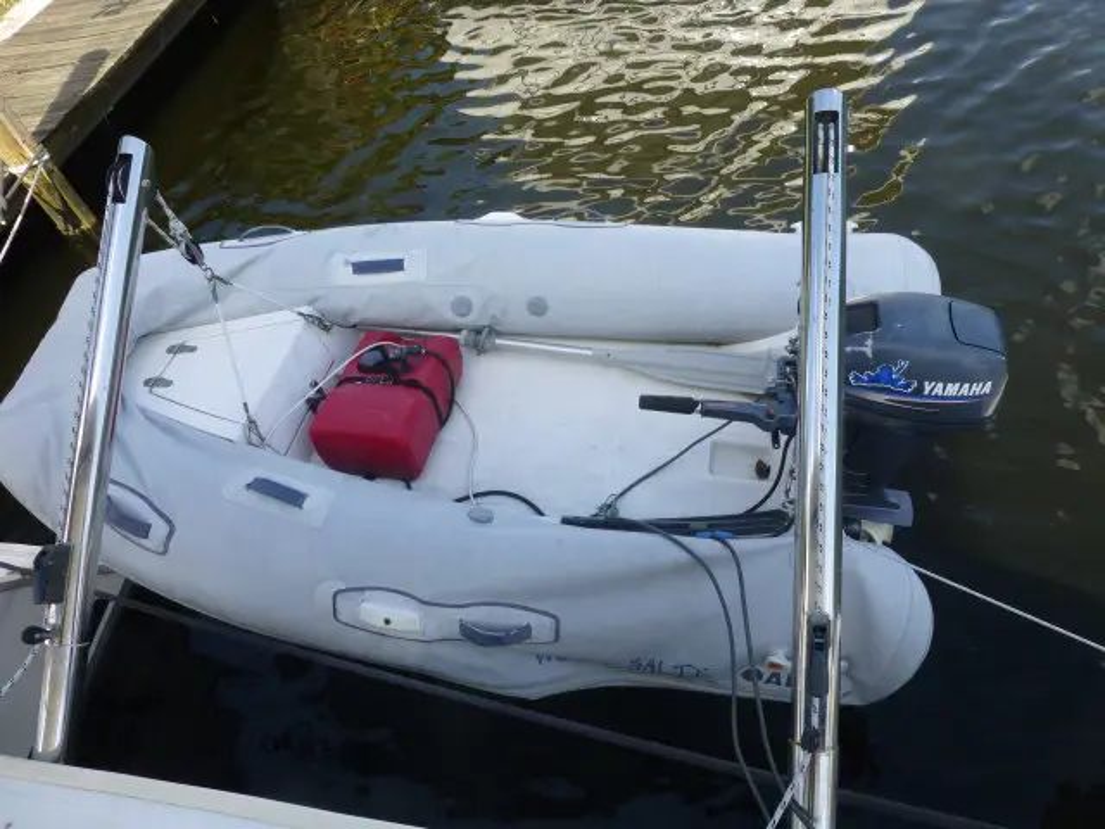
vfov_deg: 56.8
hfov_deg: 71.6
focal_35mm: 24
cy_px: 414
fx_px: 766
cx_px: 552
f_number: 4
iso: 100
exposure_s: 1/250
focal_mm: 4.3
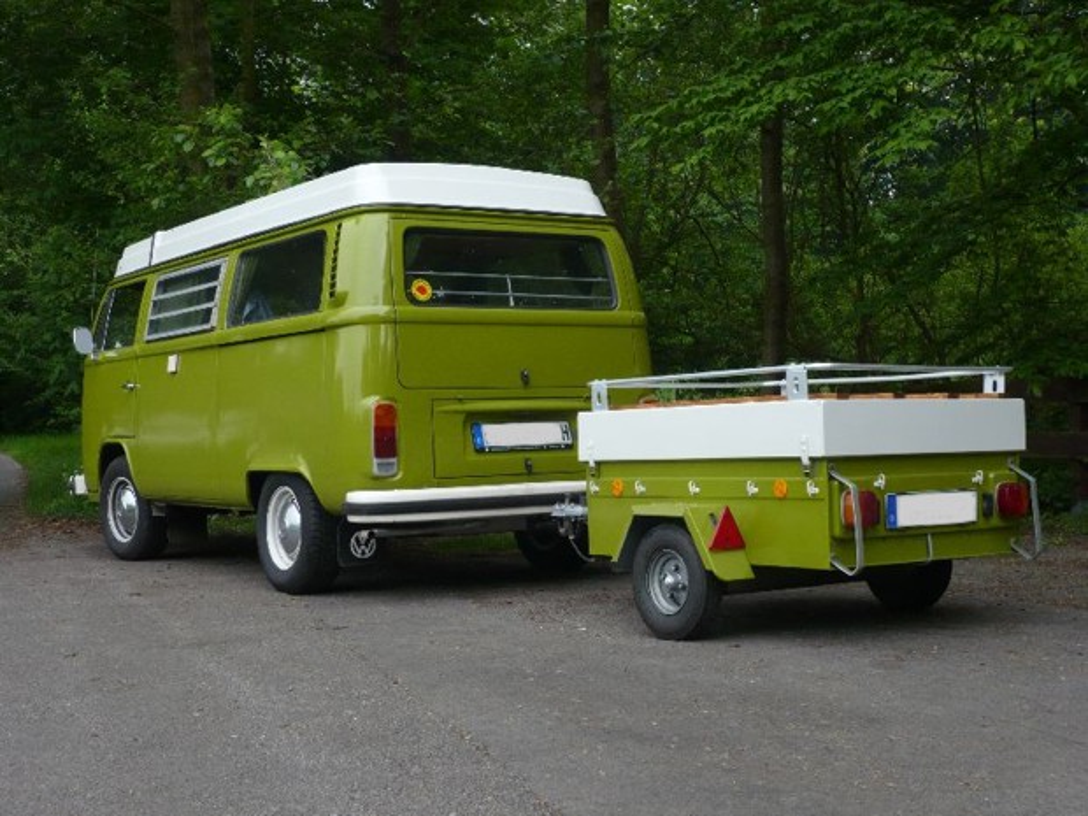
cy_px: 408
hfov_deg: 38.2
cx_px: 544
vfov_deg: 29.1
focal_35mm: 50
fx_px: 1572
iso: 100
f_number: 3.4
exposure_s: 1/60
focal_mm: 8.3
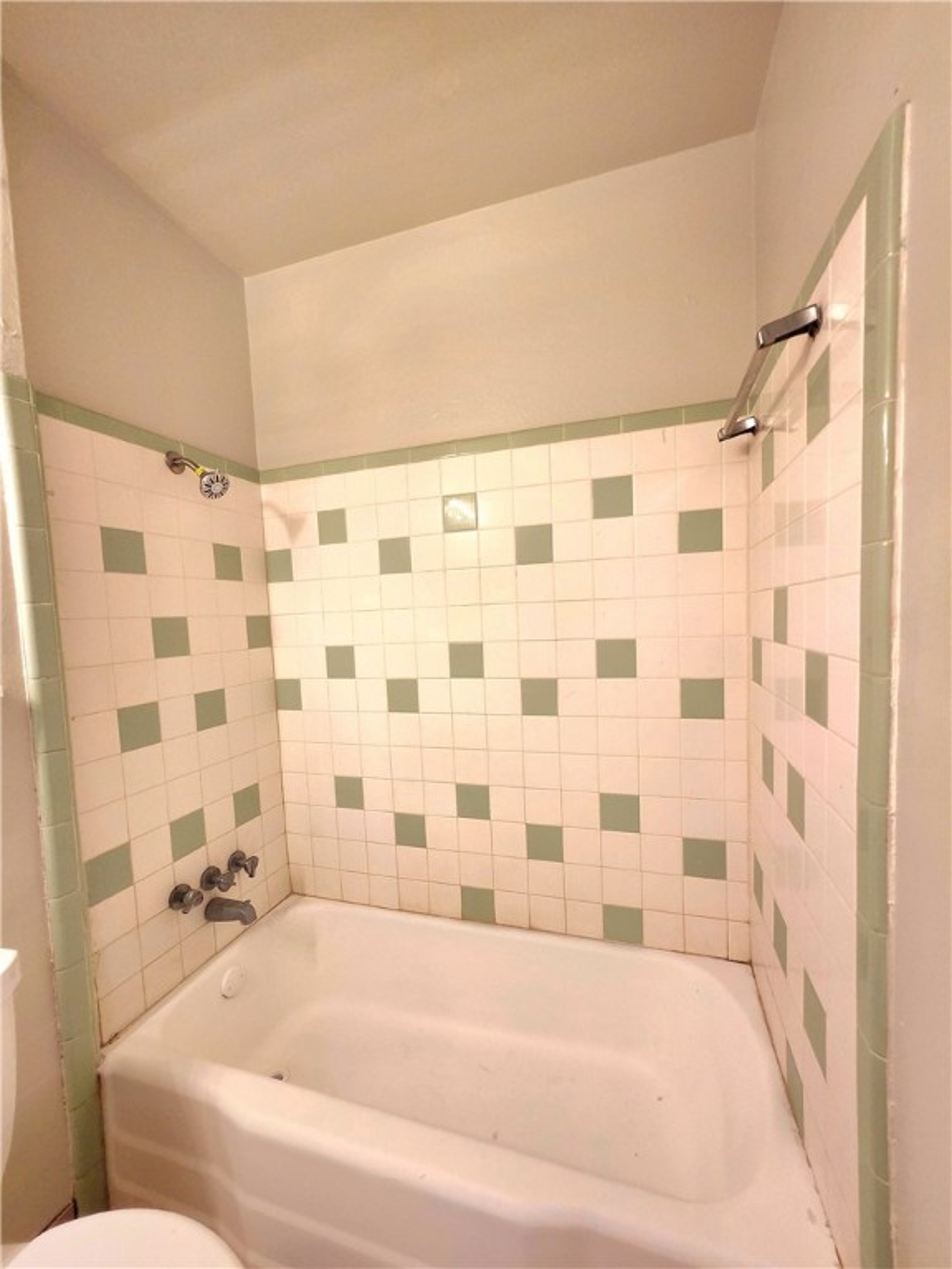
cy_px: 634
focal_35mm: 13
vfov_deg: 106.2
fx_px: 477
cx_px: 476
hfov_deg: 89.9
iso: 125
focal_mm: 1.74
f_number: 2.2
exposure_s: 1/60.2
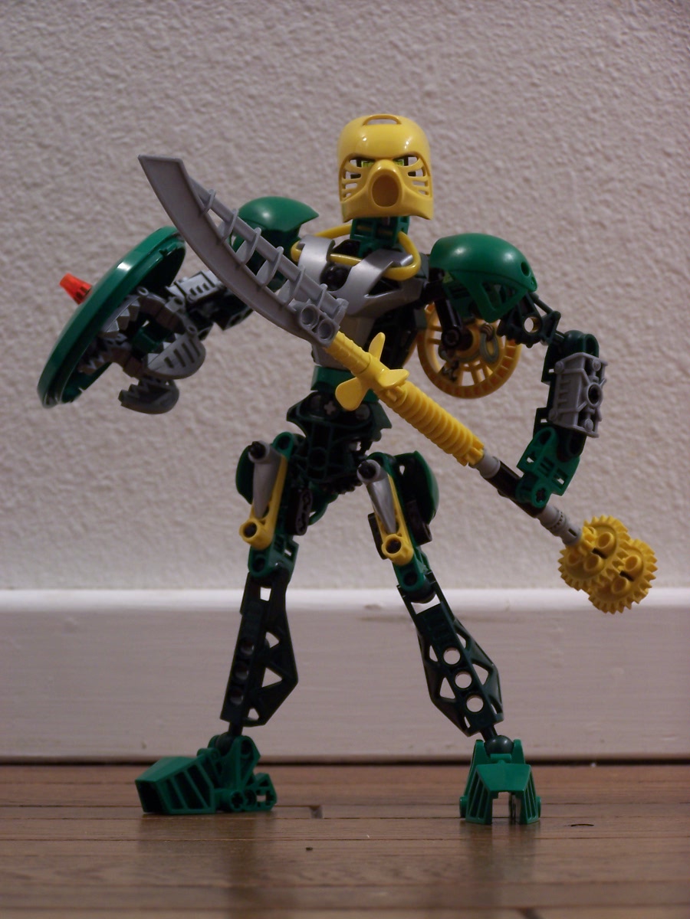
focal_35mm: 128
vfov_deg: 15.4
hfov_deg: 11.6
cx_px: 345
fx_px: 3402
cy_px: 460
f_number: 3.2
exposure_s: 1/2
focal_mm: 21.2
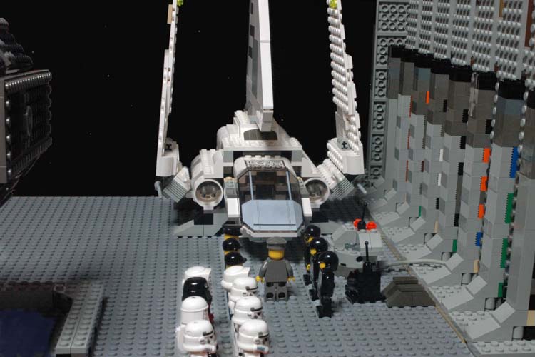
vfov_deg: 21.6
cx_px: 268
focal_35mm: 63
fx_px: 936
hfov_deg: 31.9
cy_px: 178
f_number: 22
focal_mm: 42
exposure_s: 1/3
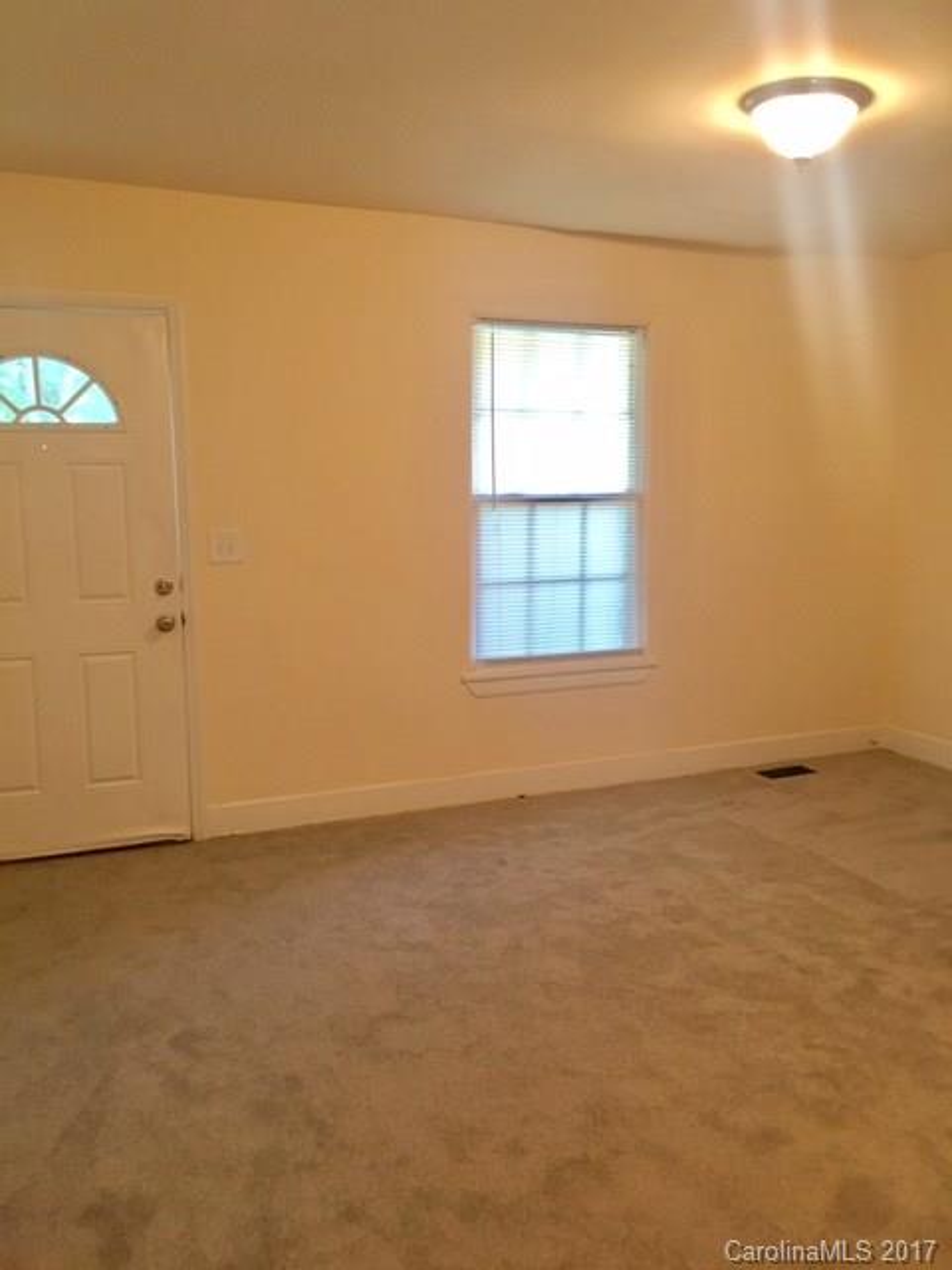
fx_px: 1063
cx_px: 476
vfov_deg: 61.7
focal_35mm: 29
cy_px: 635
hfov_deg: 48.2
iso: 100
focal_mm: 4.15
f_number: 2.2
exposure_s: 1/30
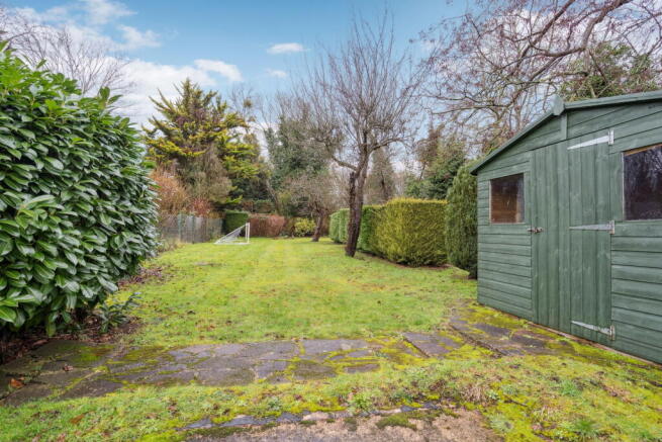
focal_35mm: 16
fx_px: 294
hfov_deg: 96.7
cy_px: 221
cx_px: 331
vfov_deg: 73.8
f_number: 5.6
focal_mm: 16
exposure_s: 1/40
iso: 320
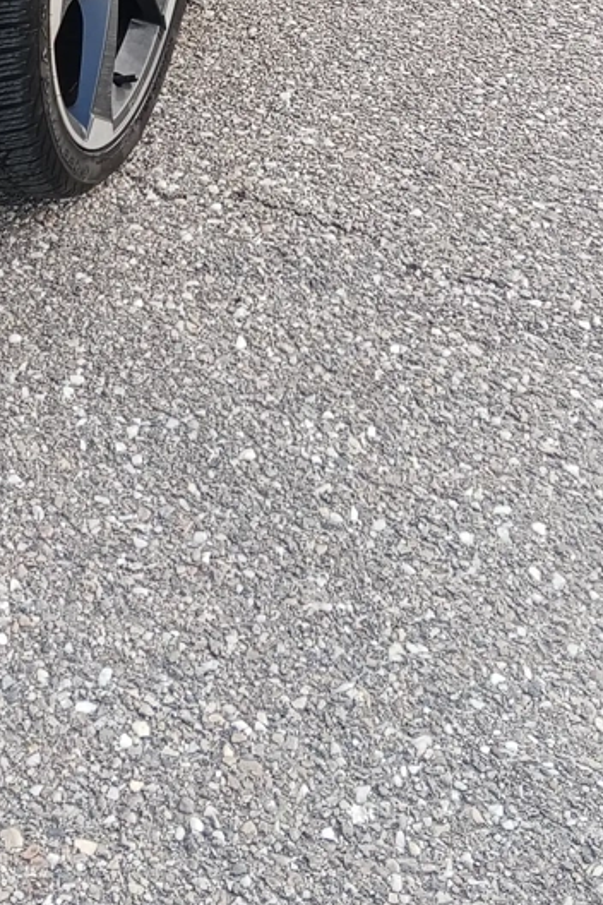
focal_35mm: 71
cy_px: -69
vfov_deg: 26.4
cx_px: -185
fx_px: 1784
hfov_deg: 17.9
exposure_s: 1/153
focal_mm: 3.98
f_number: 2.8
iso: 64
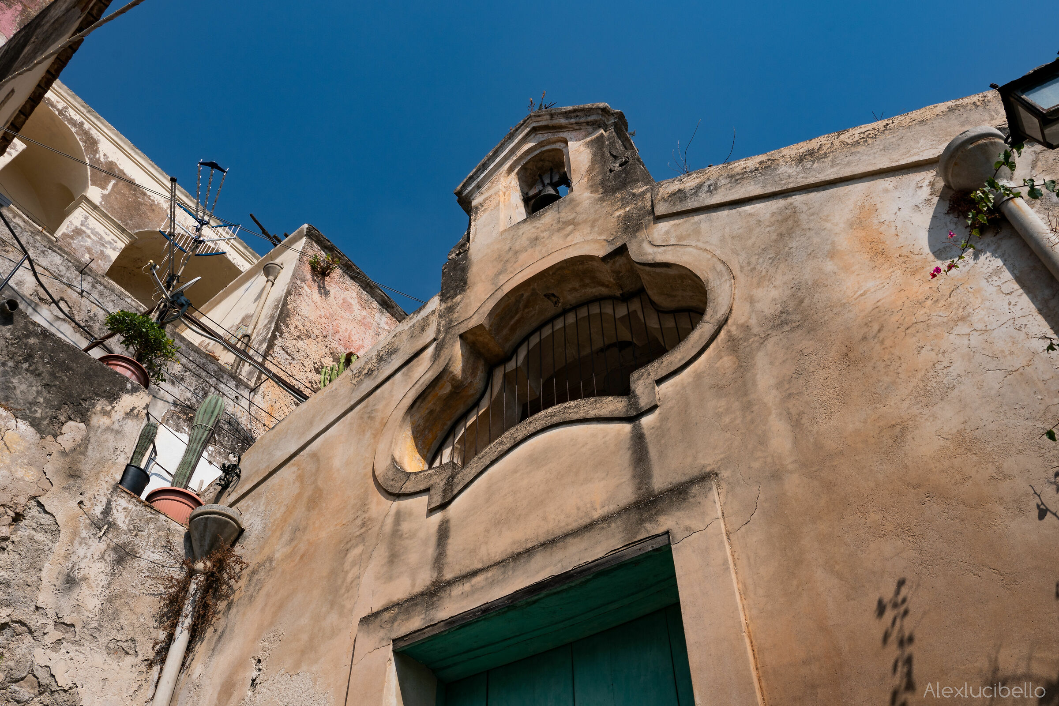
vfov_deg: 45.7
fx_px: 838
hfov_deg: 64.6
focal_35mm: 28
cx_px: 530
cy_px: 353
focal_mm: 19
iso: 100
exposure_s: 1/160
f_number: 16
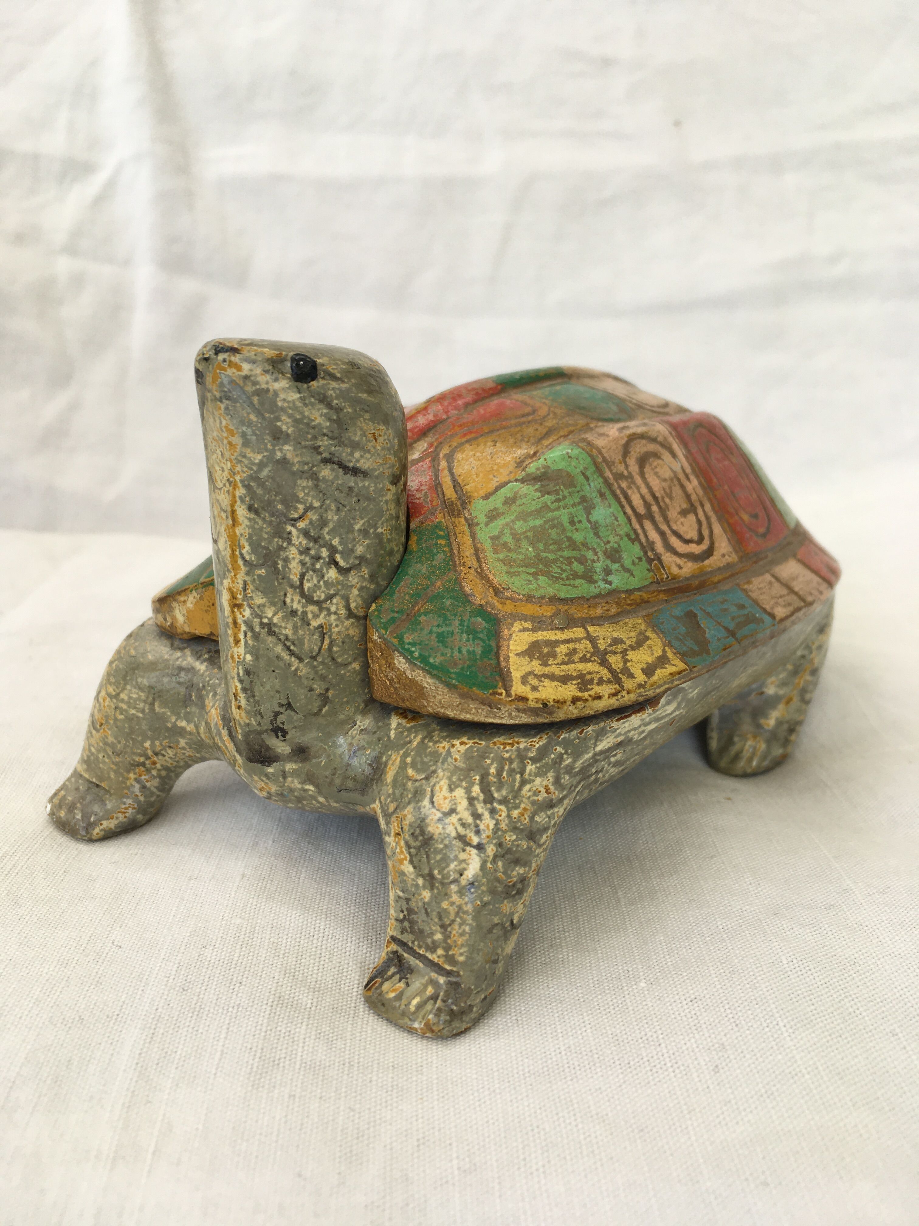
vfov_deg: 61.7
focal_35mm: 29
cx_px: 460
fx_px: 1027
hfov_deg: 48.2
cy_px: 613
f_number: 2.2
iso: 25
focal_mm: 4.15
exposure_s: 1/420
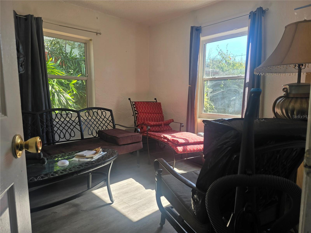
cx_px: 156
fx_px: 207
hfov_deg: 73.9
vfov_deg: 58.9
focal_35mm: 23
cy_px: 116
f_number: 1.7
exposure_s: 1/180
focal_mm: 6.3
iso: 25
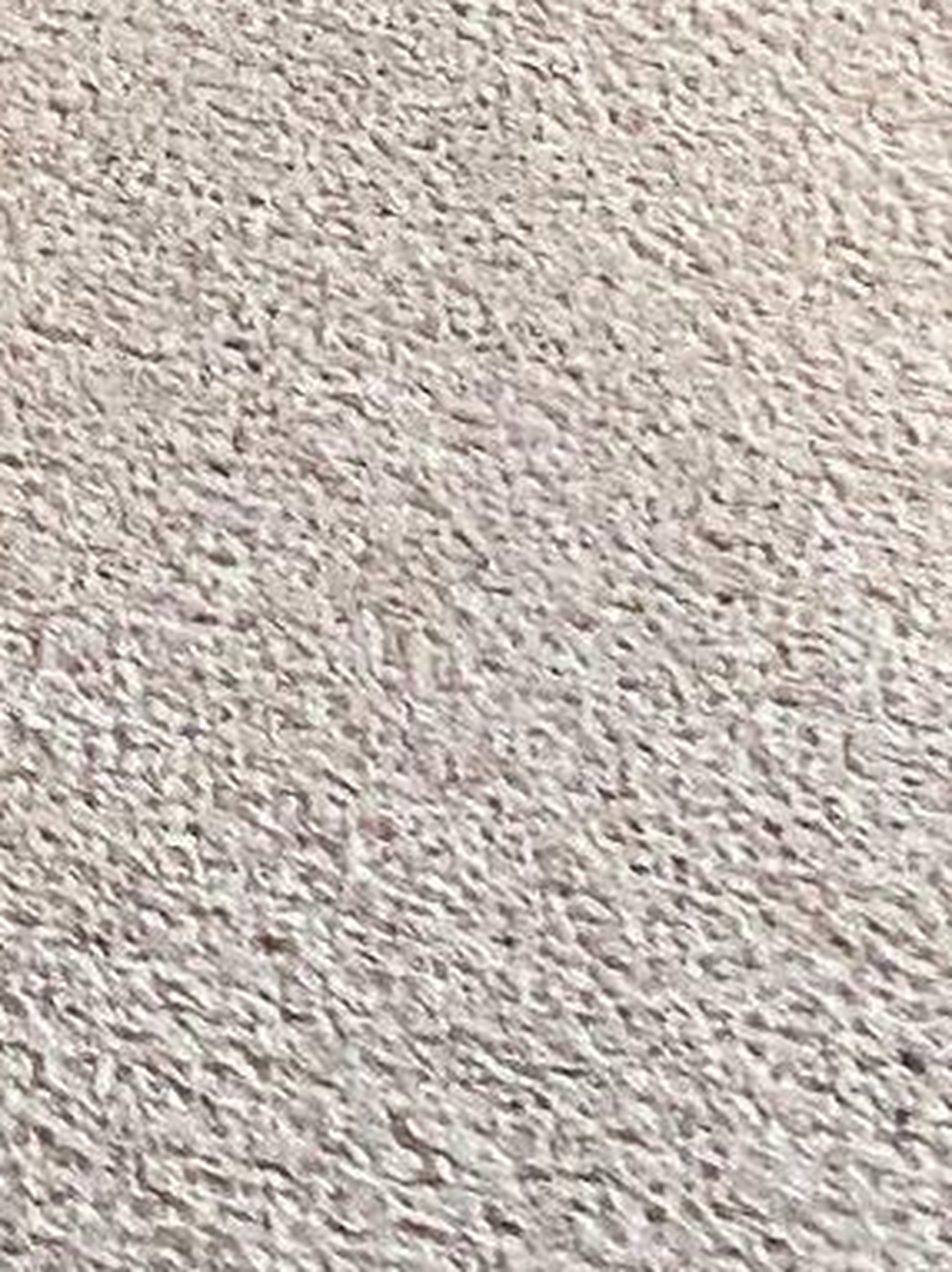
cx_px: -543
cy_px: -2314
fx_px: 5763
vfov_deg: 10.0
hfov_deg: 9.2
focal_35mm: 157
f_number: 1.8
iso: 500
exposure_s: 1/50
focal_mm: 4.25
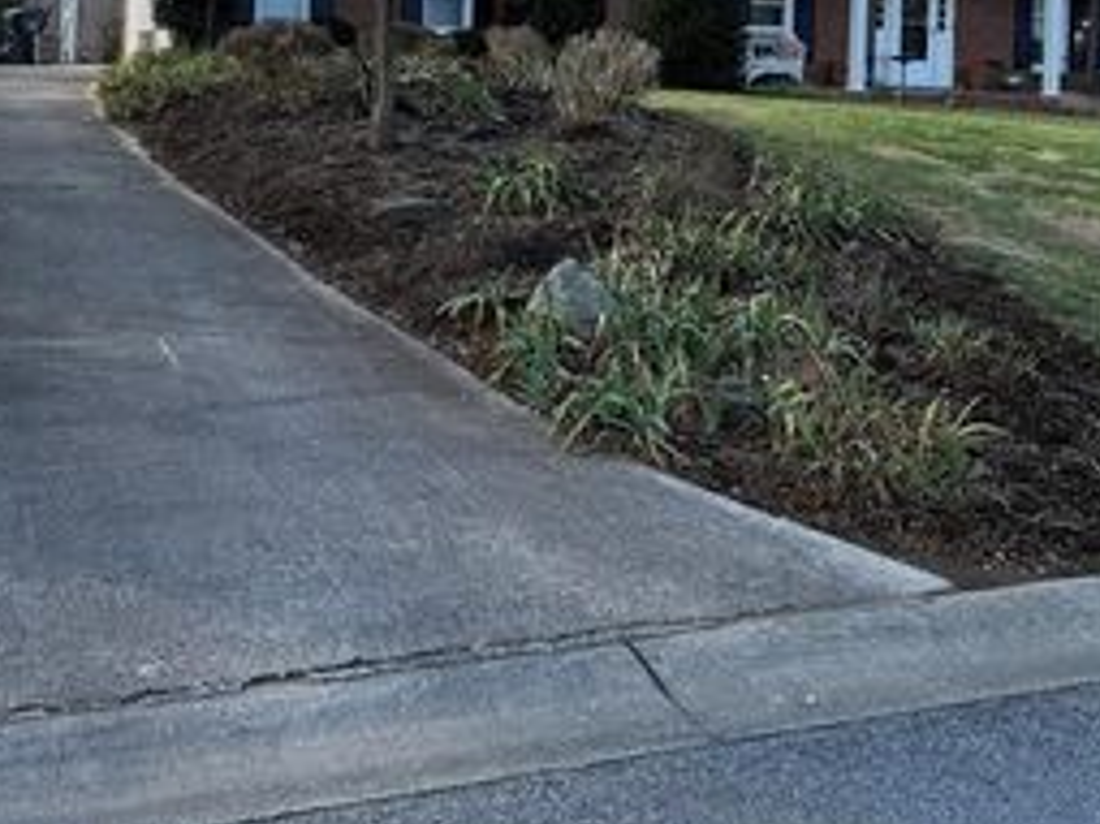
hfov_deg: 40.4
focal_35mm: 47
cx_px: 500
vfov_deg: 29.2
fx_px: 1493
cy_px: 37
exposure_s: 1/1553
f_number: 1.78
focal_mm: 6.76
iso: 100
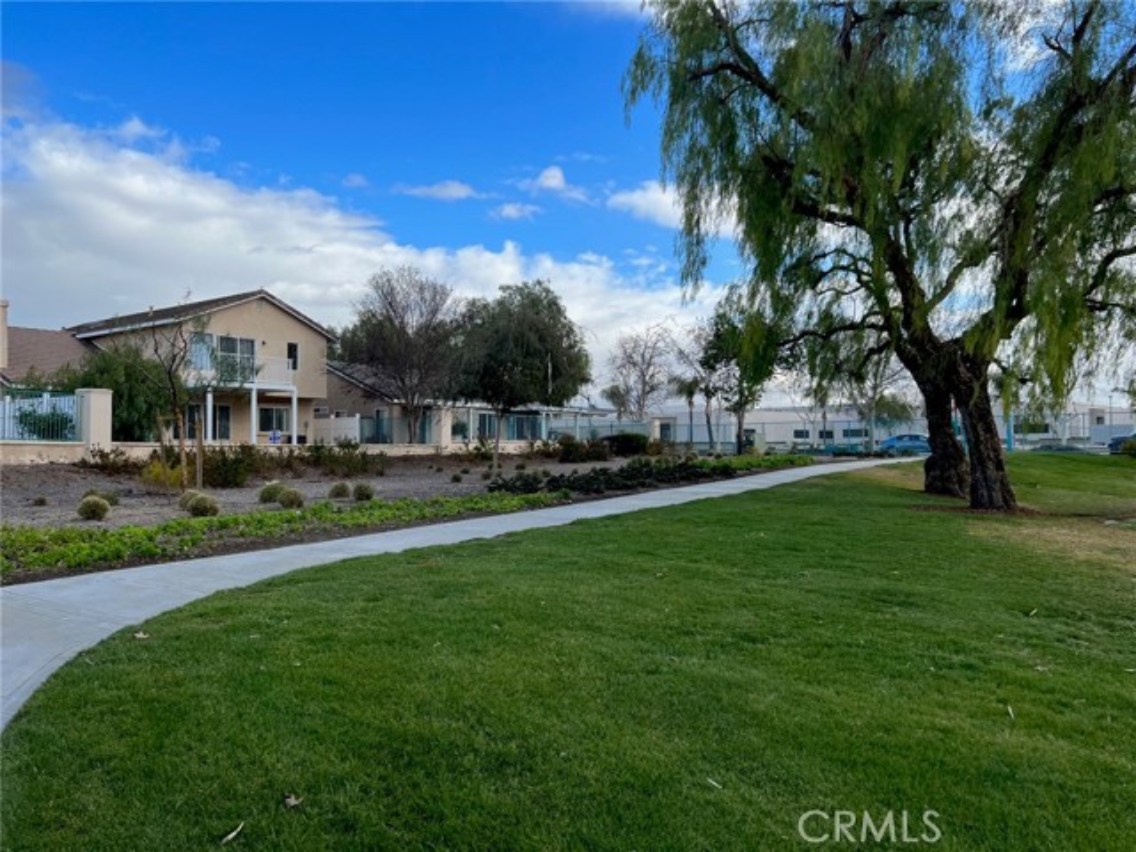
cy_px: 426
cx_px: 568
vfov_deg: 53.1
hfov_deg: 67.3
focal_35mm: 26
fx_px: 853
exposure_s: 1/2208
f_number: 1.5
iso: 50
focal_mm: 5.7
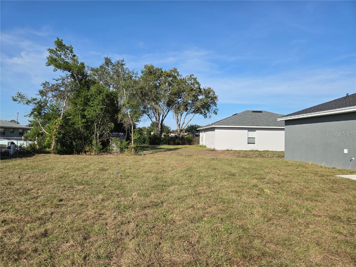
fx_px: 237
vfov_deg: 58.9
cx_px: 178
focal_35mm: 23
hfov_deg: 73.9
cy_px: 134
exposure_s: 1/6217
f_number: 1.8
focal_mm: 5.4
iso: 80
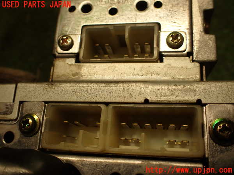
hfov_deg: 56.8
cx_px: 117
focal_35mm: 32
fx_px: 216
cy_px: 88
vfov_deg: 44.2
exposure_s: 1/60
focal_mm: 5.79
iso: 200
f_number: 2.4
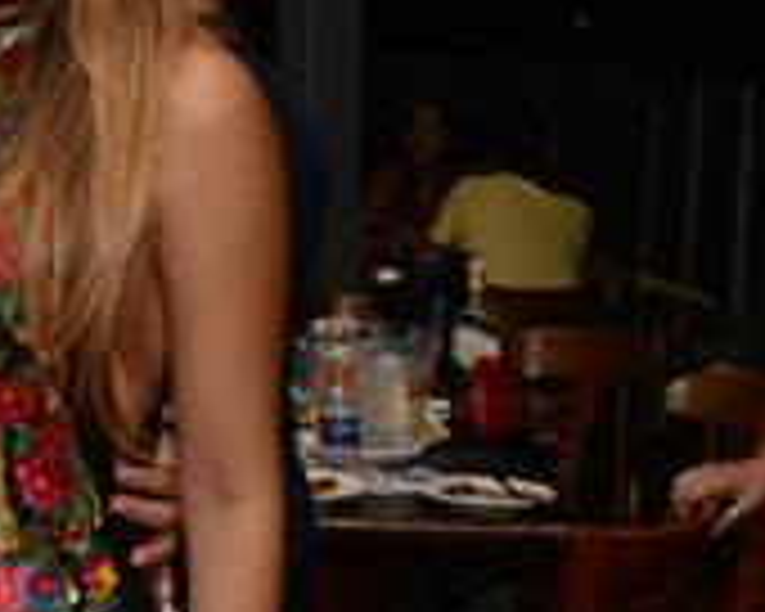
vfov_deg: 17.4
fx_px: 1992
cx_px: -130
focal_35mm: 88
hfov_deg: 20.5
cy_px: 151
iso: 1250
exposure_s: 1/200
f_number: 13
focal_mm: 18
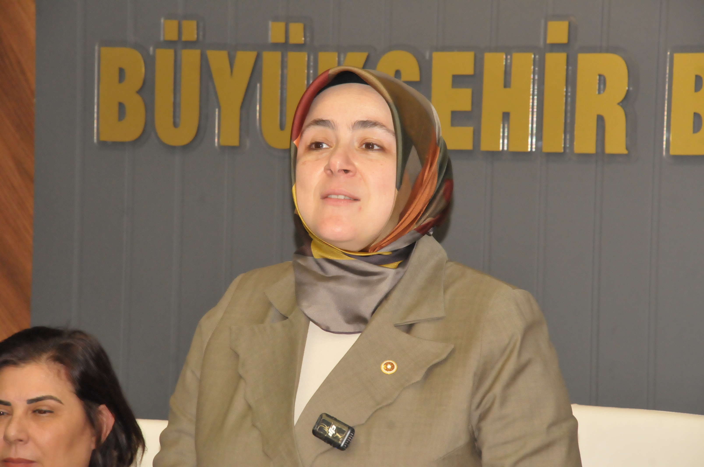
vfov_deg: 7.6
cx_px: 352
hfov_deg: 11.4
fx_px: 3516
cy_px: 234
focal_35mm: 180
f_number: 9
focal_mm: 120
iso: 3200
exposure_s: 1/200
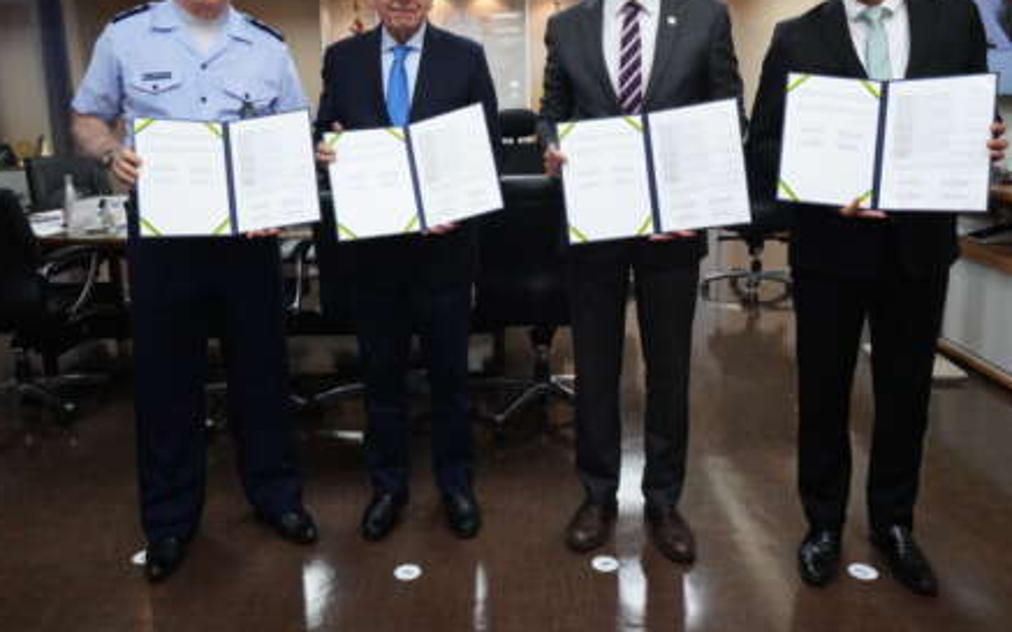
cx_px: 496
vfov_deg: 44.2
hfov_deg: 66.5
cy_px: 247
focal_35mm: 28
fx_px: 772
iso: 8000
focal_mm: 20
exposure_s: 1/160
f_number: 10
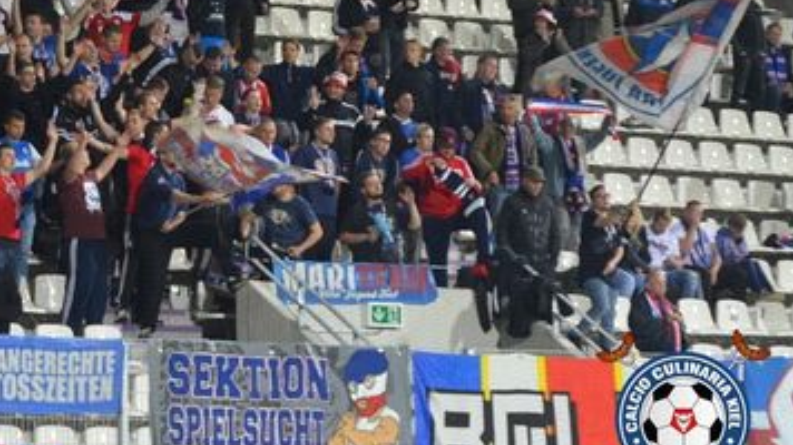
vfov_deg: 6.9
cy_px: 102
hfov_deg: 12.2
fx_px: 3700
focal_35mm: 176
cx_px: 169
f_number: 2.8
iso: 500
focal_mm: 70
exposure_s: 1/80
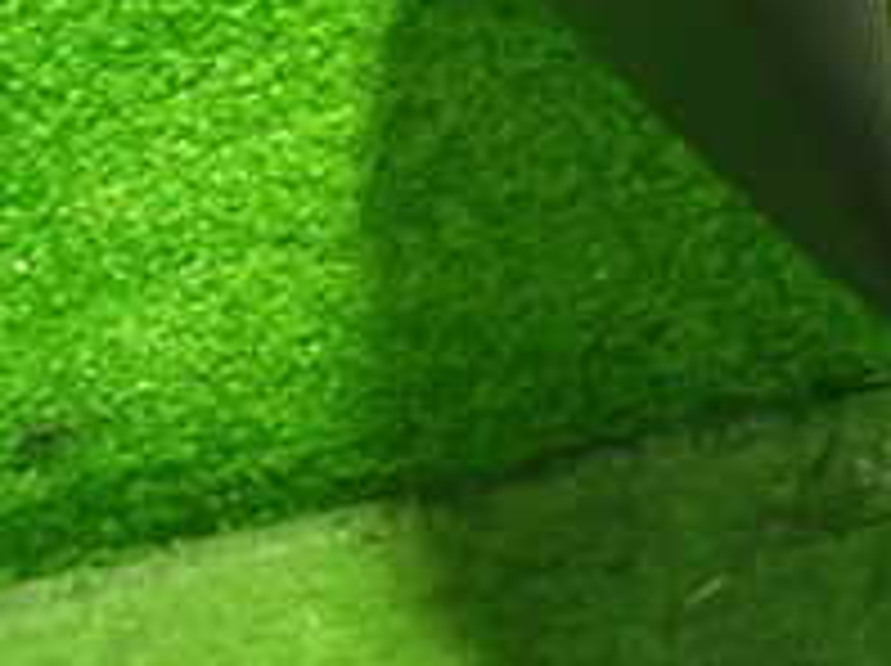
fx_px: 2185
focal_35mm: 85
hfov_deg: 21.6
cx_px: 1026
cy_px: 68
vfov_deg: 17.1
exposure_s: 1/30
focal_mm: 5.05
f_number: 2.2
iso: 640
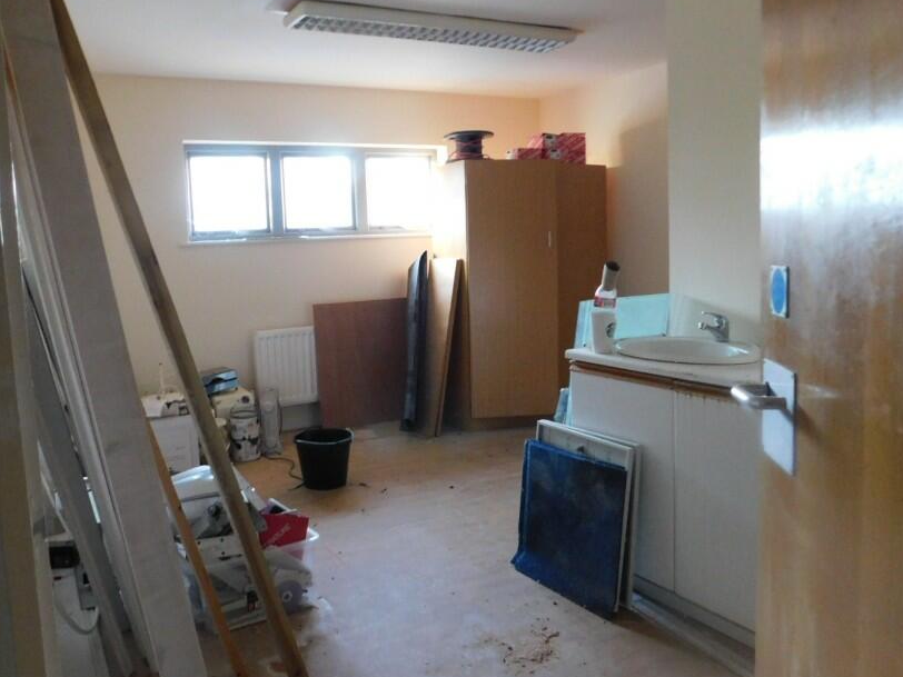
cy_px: 320
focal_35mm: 29
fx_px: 756
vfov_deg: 48.2
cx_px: 390
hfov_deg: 61.4
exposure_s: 1/8
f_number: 3
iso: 500
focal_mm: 4
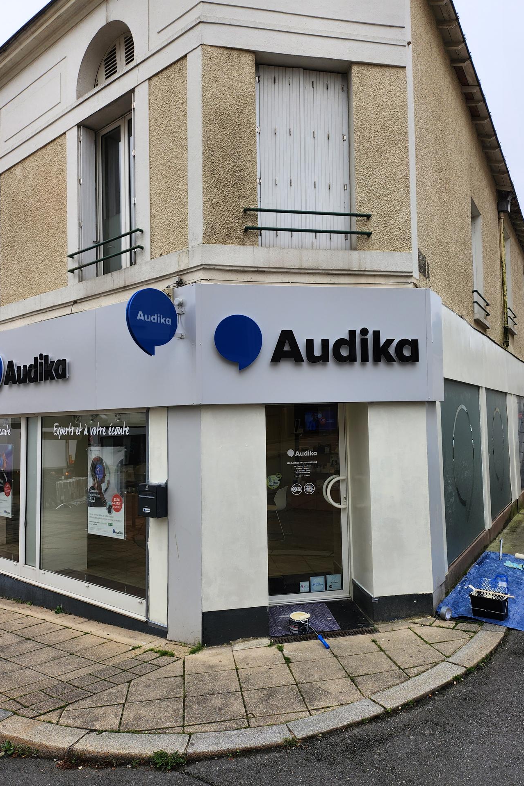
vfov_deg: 71.5
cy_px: 393
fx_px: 546
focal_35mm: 25
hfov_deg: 51.2
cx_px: 281
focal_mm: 5
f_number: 1.8
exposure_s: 1/732
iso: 50
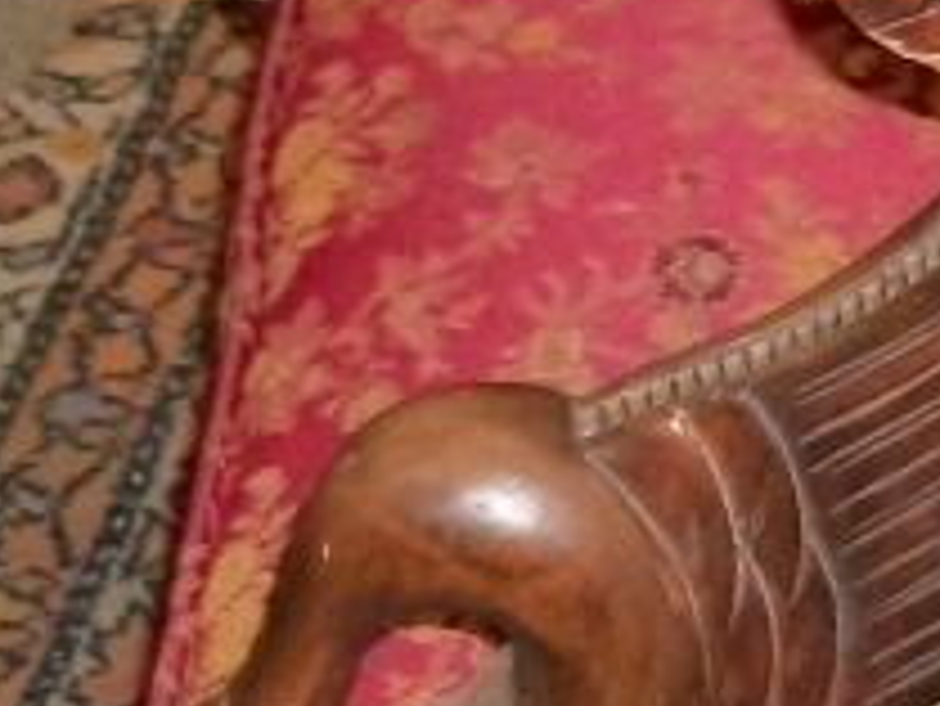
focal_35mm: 196
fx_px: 5325
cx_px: 1268
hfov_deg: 9.9
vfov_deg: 7.6
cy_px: 508
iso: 250
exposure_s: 1/30
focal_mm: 5.7
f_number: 2.9
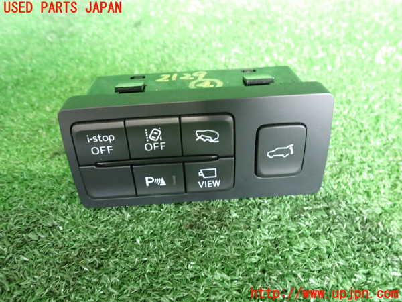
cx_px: 201
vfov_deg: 46.8
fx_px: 348
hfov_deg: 60.0
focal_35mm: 30
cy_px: 151
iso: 640
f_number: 2.3
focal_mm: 5.4
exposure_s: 1/30
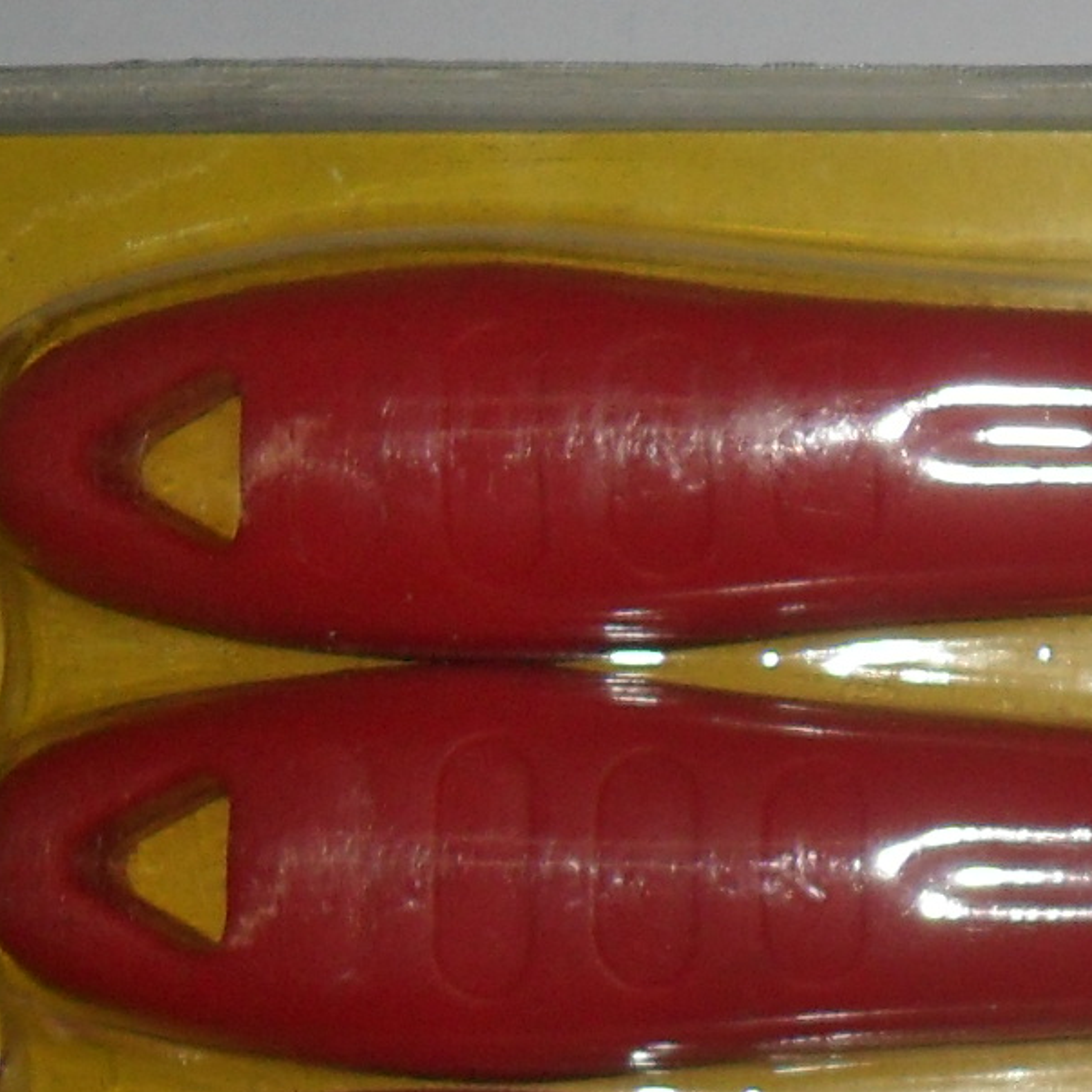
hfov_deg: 12.4
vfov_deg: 13.1
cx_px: 1704
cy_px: 891
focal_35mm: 133
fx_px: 4747
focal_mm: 6.2
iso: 100
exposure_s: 1/45
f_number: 8.9
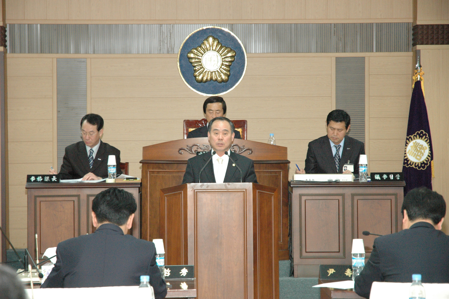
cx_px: 224
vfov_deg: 13.0
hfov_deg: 19.5
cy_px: 150
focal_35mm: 105
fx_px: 1308
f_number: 4.5
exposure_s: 1/60
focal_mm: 70
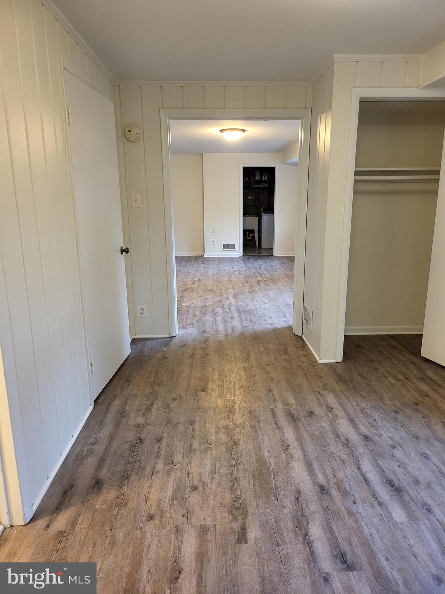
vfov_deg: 71.6
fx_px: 411
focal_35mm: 24
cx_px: 222
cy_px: 297
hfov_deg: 56.8
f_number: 1.8
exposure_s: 1/40
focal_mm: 5
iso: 400
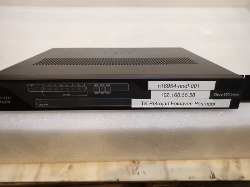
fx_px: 181
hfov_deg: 69.4
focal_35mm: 25
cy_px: 94
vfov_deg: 54.9
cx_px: 125
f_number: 2
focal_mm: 4.5
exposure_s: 1/40
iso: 200
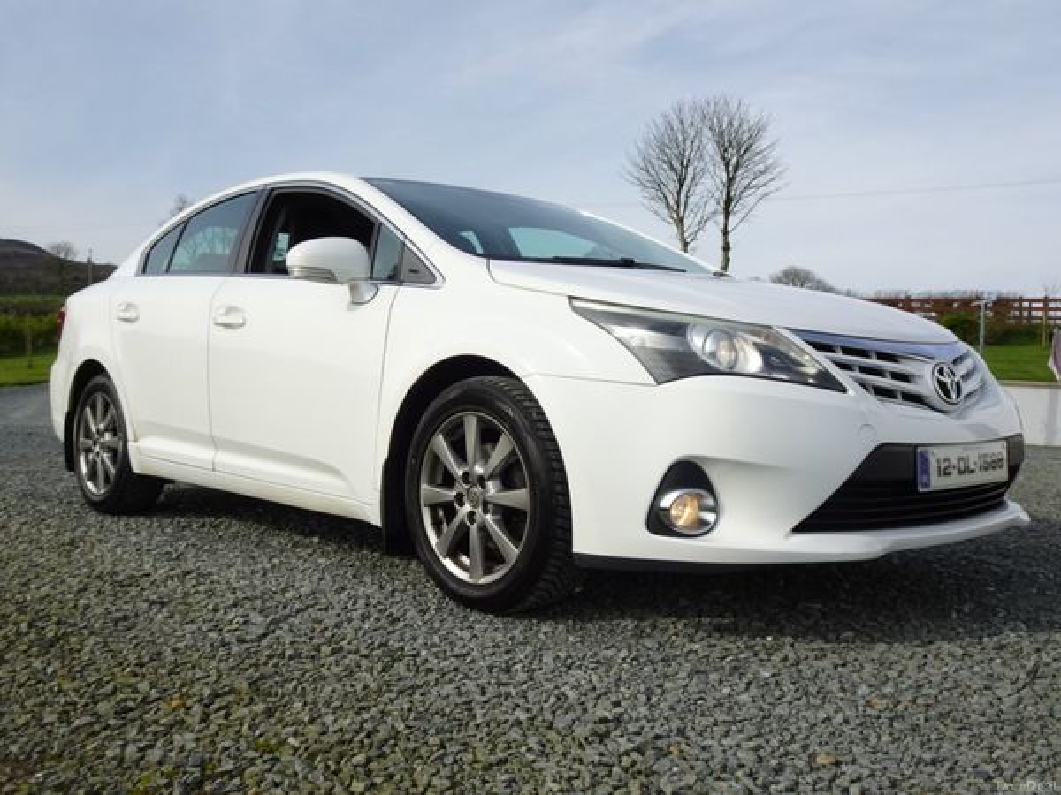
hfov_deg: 56.8
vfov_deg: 44.2
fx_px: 981
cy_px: 398
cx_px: 530
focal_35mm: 32
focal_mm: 5.41
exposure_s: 1/800
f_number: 4
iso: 80
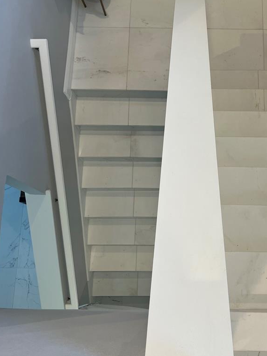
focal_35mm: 41
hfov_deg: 34.6
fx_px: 422
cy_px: 157
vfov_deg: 45.7
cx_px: 191
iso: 64
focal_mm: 5.7
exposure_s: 1/120
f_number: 1.5
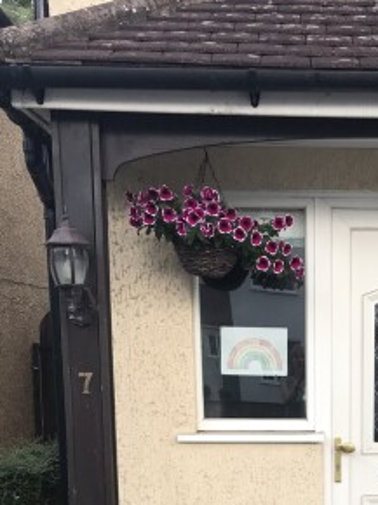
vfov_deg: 30.8
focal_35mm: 58
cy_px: 507
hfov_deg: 24.5
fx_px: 846
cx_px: 334
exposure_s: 1/100
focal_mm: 3.99
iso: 32
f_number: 1.8
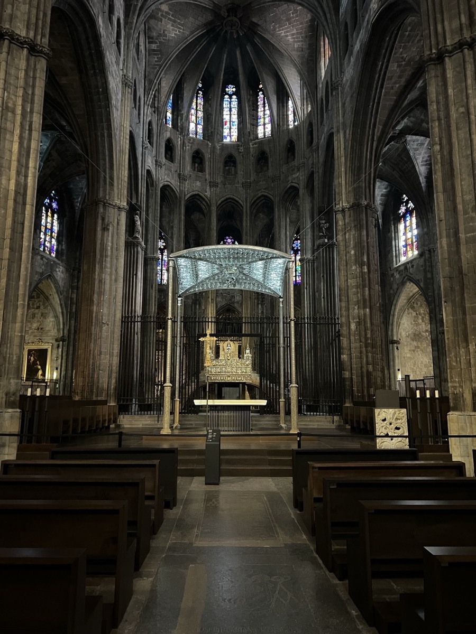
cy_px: 317
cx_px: 238
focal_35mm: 26
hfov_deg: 53.1
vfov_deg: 67.3
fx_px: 477
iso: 1000
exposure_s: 1/25
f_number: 1.5
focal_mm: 5.7
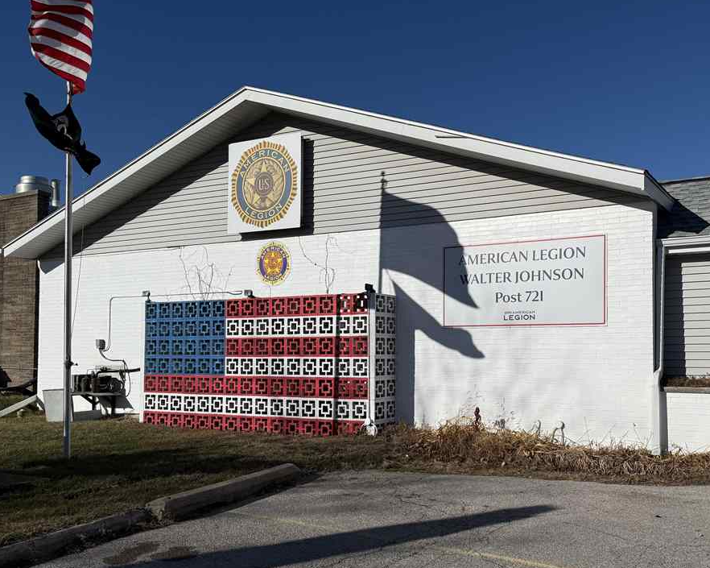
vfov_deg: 43.2
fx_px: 714
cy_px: 326
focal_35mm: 34
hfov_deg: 52.2
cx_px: 448
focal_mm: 6.76
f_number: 1.78
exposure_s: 1/14286
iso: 80
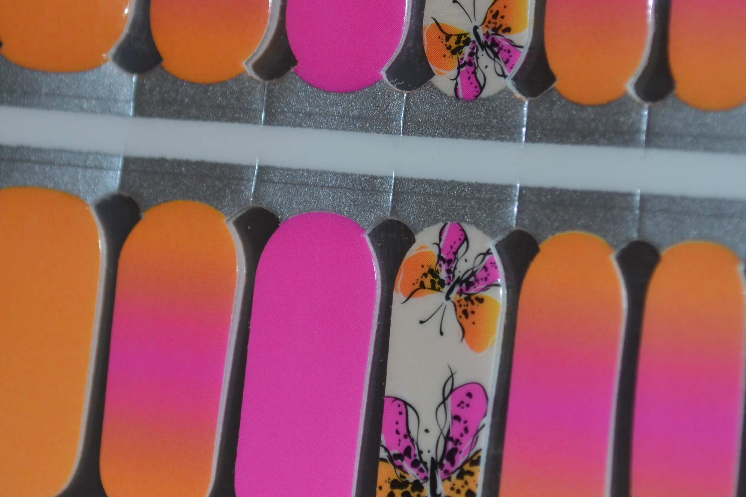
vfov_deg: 10.1
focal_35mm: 135
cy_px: 116
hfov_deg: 15.2
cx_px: 416
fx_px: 2797
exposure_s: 1/60
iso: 250
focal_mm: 46
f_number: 5.3
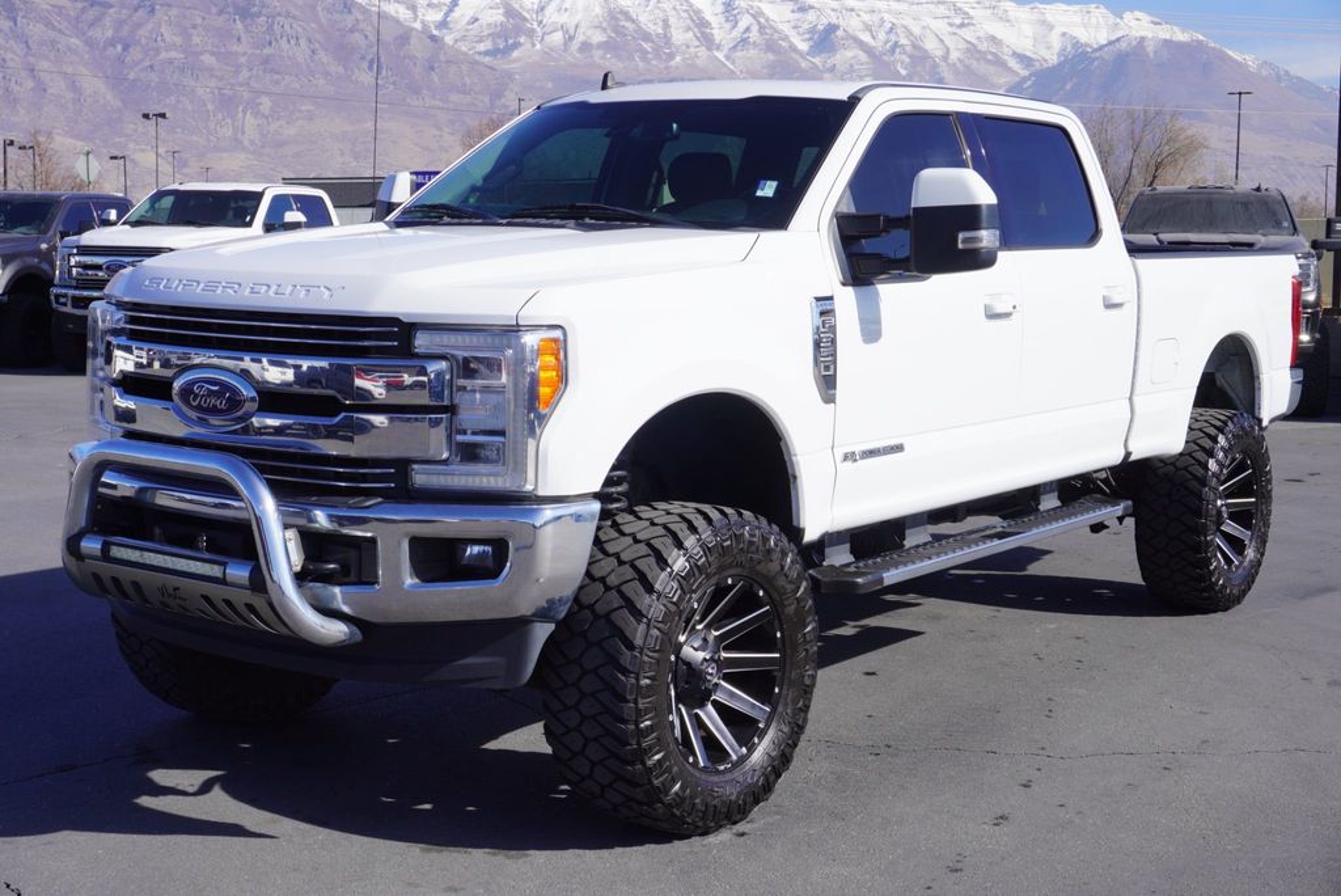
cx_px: 670
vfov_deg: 28.1
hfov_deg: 41.1
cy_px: 448
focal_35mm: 48
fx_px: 1789
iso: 100
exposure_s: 1/160
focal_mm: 32
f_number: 11
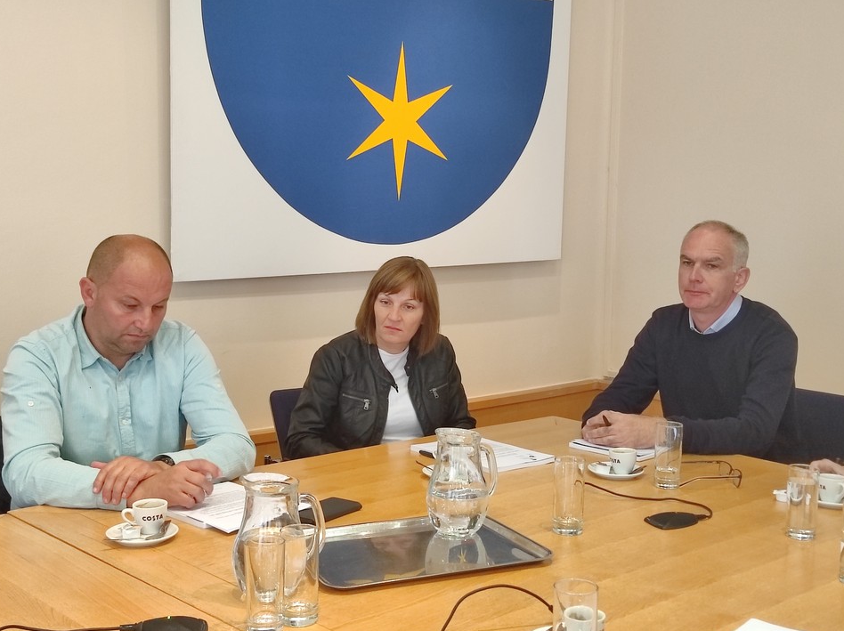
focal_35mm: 27
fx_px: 658
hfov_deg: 65.4
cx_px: 428
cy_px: 296
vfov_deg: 51.2
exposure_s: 1/50
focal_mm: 4.7
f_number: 1.79
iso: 940
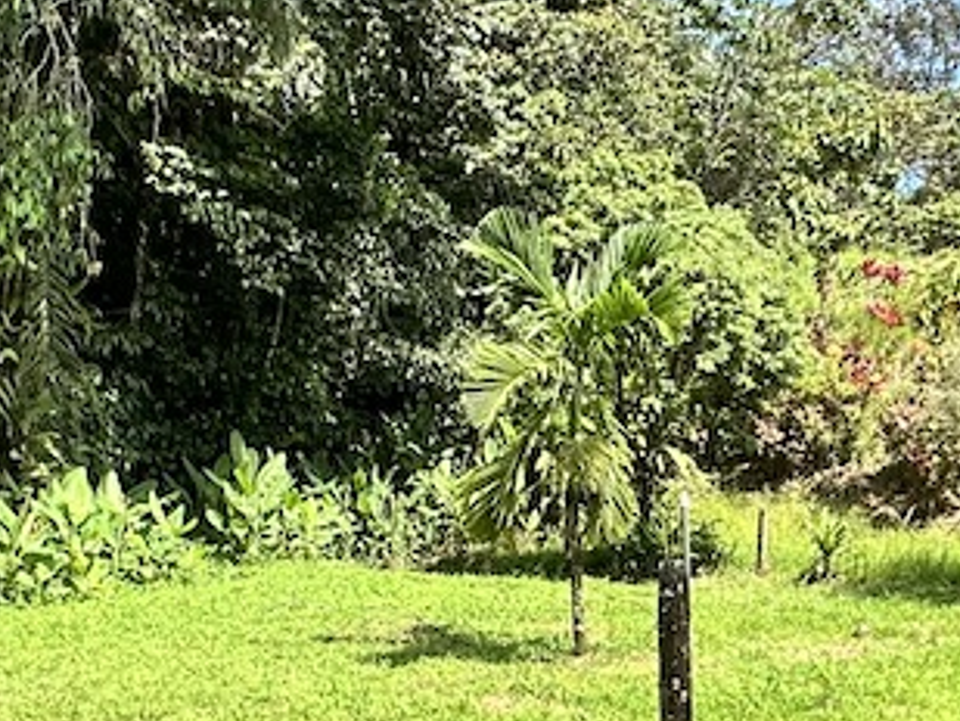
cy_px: 556
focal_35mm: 58
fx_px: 1609
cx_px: 746
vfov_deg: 24.9
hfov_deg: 32.5
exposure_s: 1/682
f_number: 2.2
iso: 40
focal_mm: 2.22
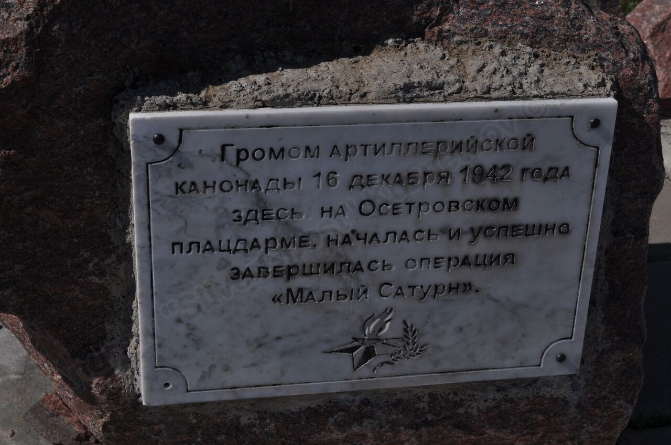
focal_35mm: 60
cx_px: 336
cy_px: 222
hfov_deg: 33.4
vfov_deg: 22.6
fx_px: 1117
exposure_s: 1/800
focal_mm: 40
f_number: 10
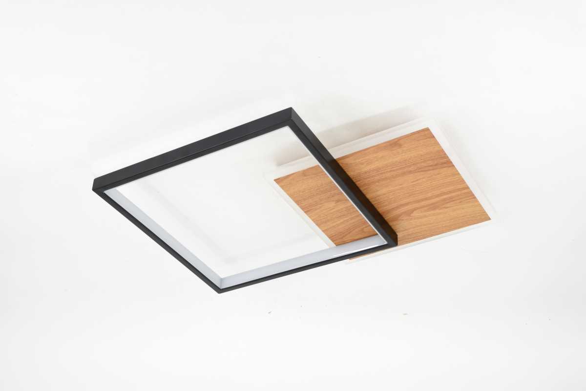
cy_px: 196
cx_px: 293
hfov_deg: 35.1
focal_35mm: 57
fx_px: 928
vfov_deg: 23.8
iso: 100
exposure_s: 1/8
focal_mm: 38
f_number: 13
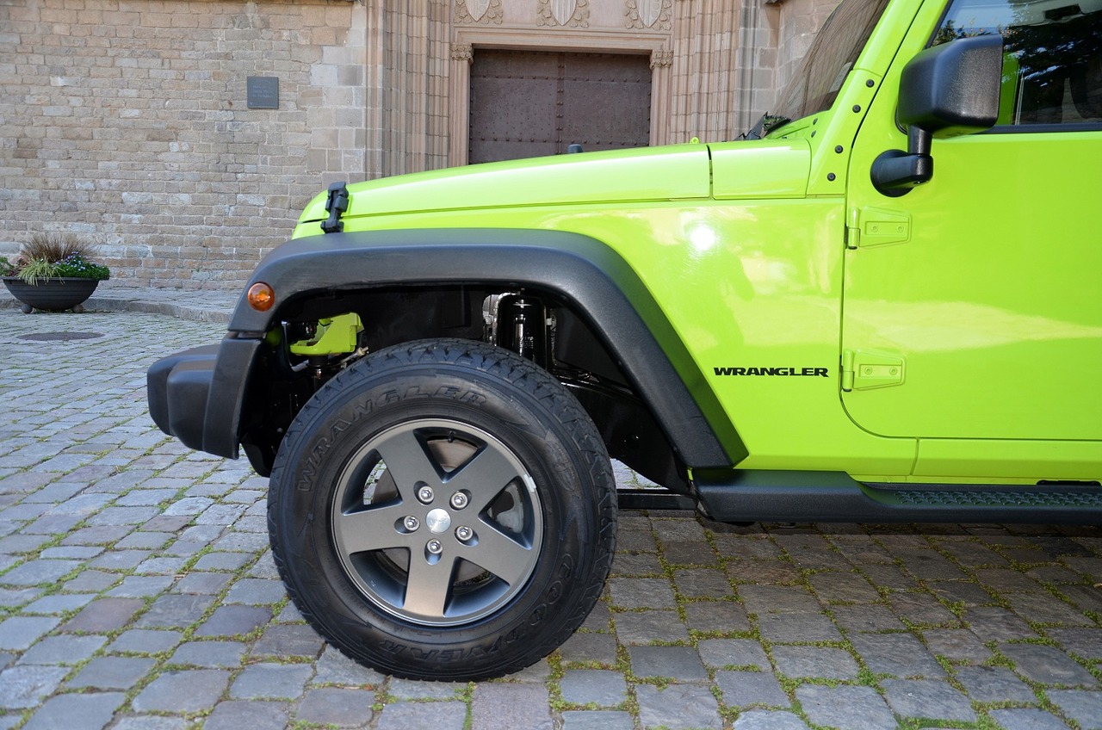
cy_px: 365
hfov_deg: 57.3
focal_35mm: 33
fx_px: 1008
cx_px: 551
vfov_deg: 39.8
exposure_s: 1/125
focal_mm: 22
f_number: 3.8
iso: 220
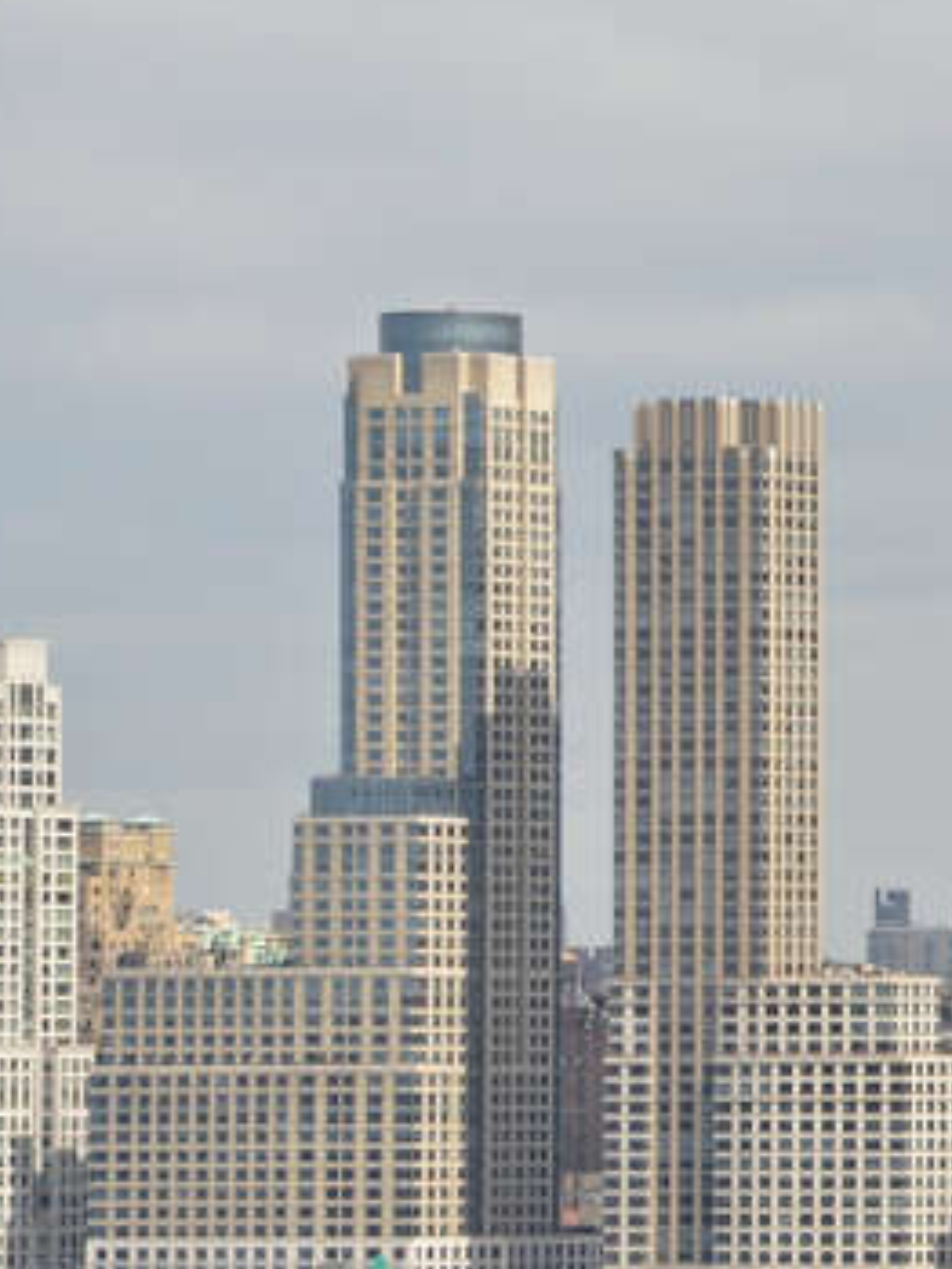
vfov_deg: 5.7
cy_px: 793
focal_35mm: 346
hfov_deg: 4.3
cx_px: 1283
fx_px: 12683
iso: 110
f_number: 8
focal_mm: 105
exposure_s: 1/250
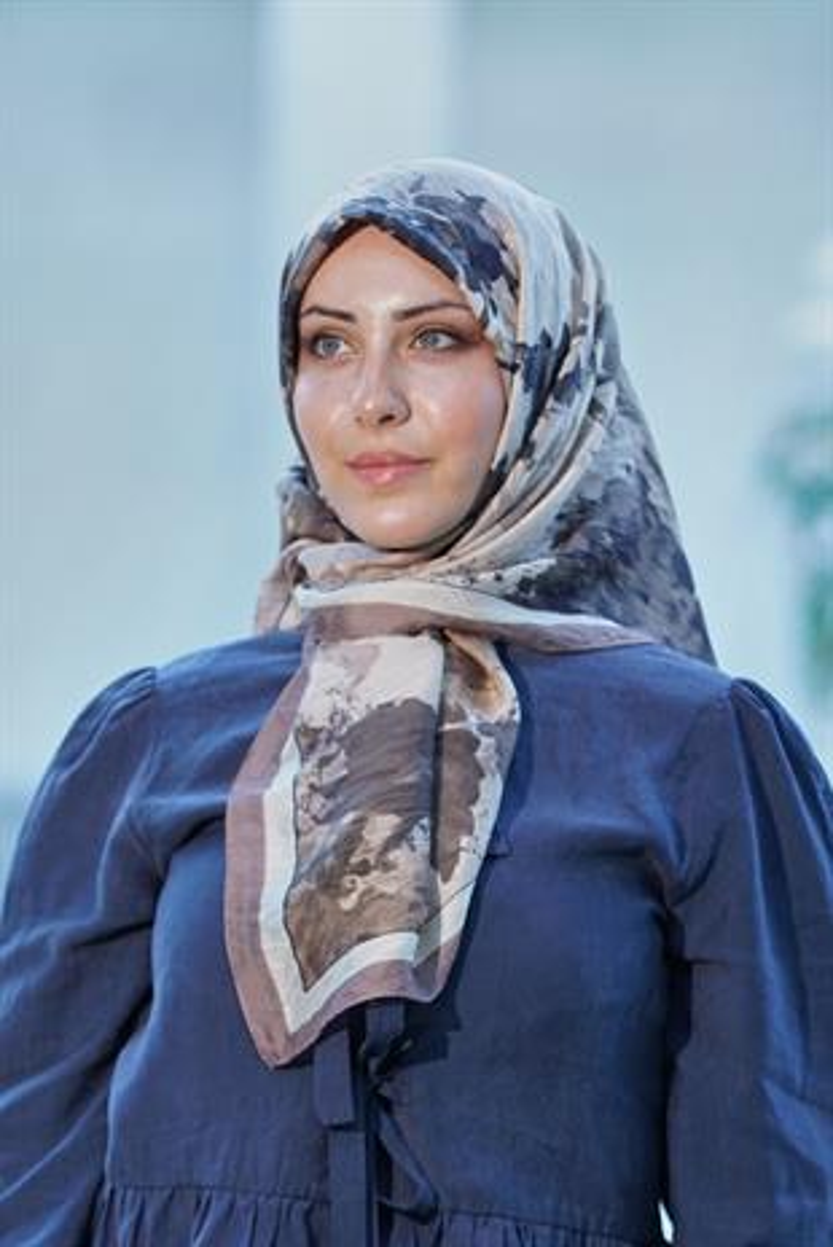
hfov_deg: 11.9
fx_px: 3985
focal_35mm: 115
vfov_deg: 17.8
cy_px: 624
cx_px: 416
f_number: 3.5
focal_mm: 115
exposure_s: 1/200
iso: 640
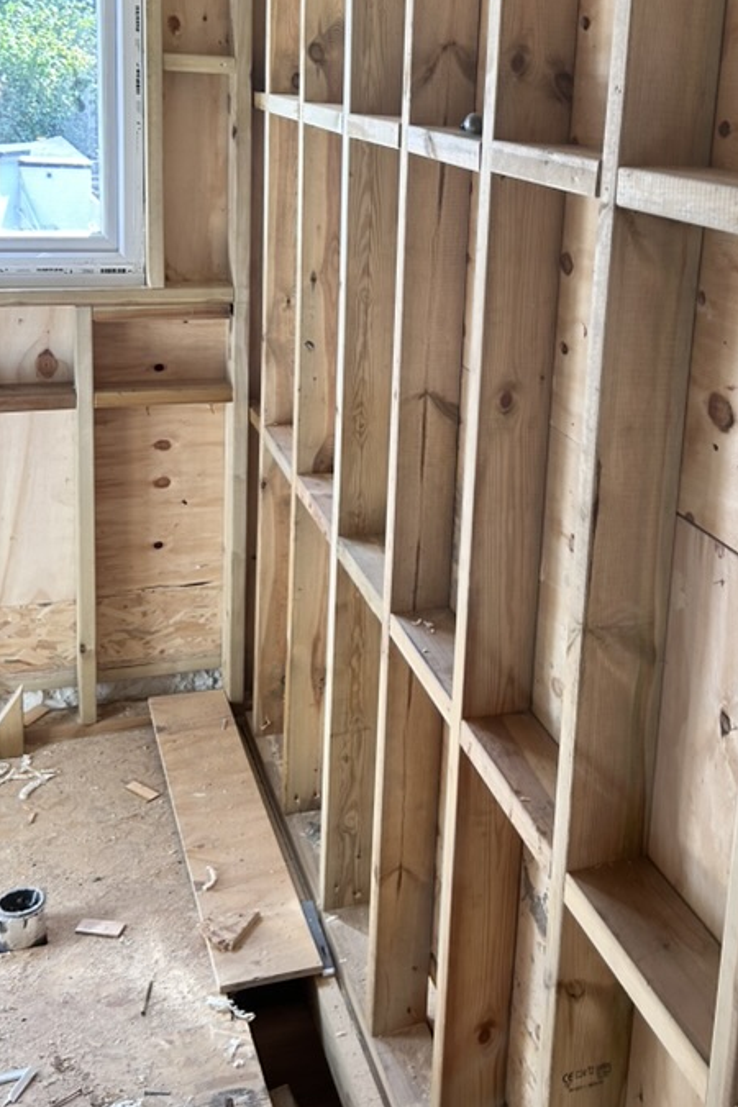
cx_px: 482
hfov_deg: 32.4
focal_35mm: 41
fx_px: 1261
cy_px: 349
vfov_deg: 46.5
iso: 80
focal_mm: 5.7
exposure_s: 1/121
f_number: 1.5
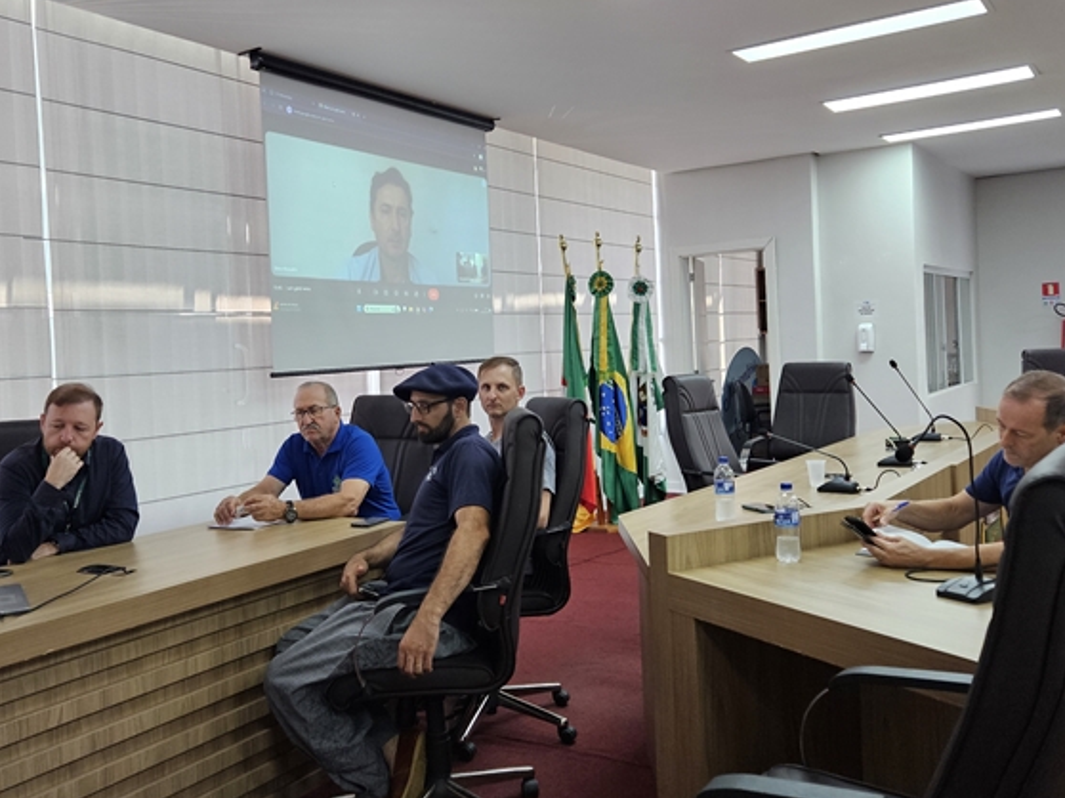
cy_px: 380
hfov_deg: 55.3
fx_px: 1015
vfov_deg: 42.9
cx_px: 477
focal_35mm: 33
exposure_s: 1/120
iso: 250
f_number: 1.8
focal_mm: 5.4
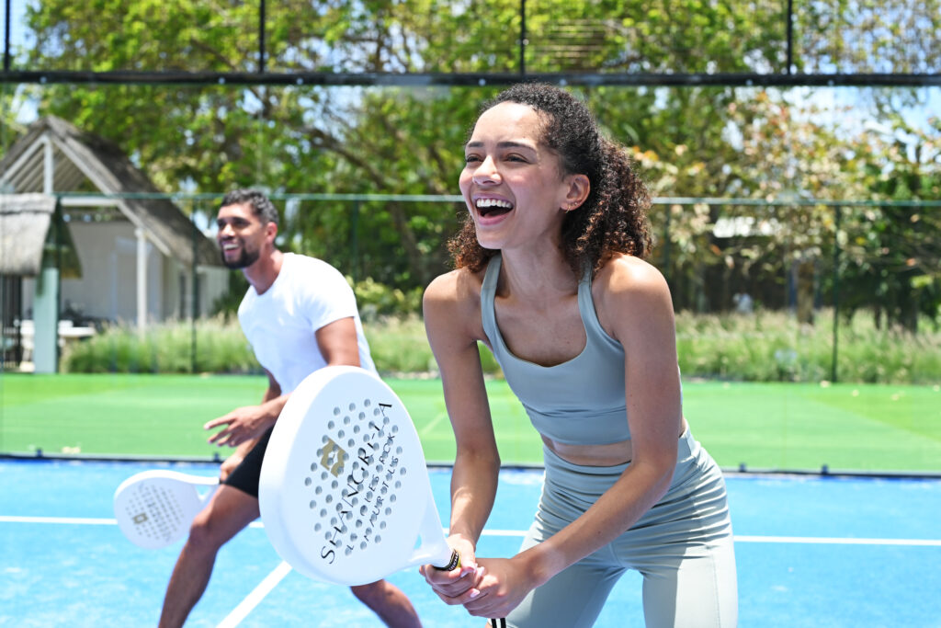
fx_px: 1307
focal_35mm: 50
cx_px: 470
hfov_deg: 39.6
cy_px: 314
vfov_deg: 27.0
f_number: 5
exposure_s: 1/640
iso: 200
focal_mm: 50
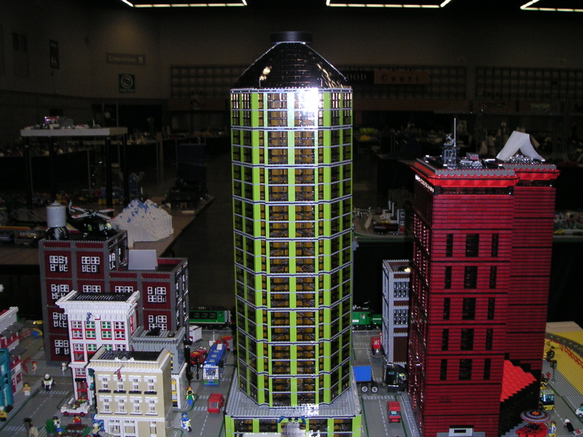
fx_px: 640
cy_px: 218
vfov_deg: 37.7
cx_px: 292
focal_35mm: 38
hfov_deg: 49.0
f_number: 2.8
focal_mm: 6
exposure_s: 1/45
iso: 160
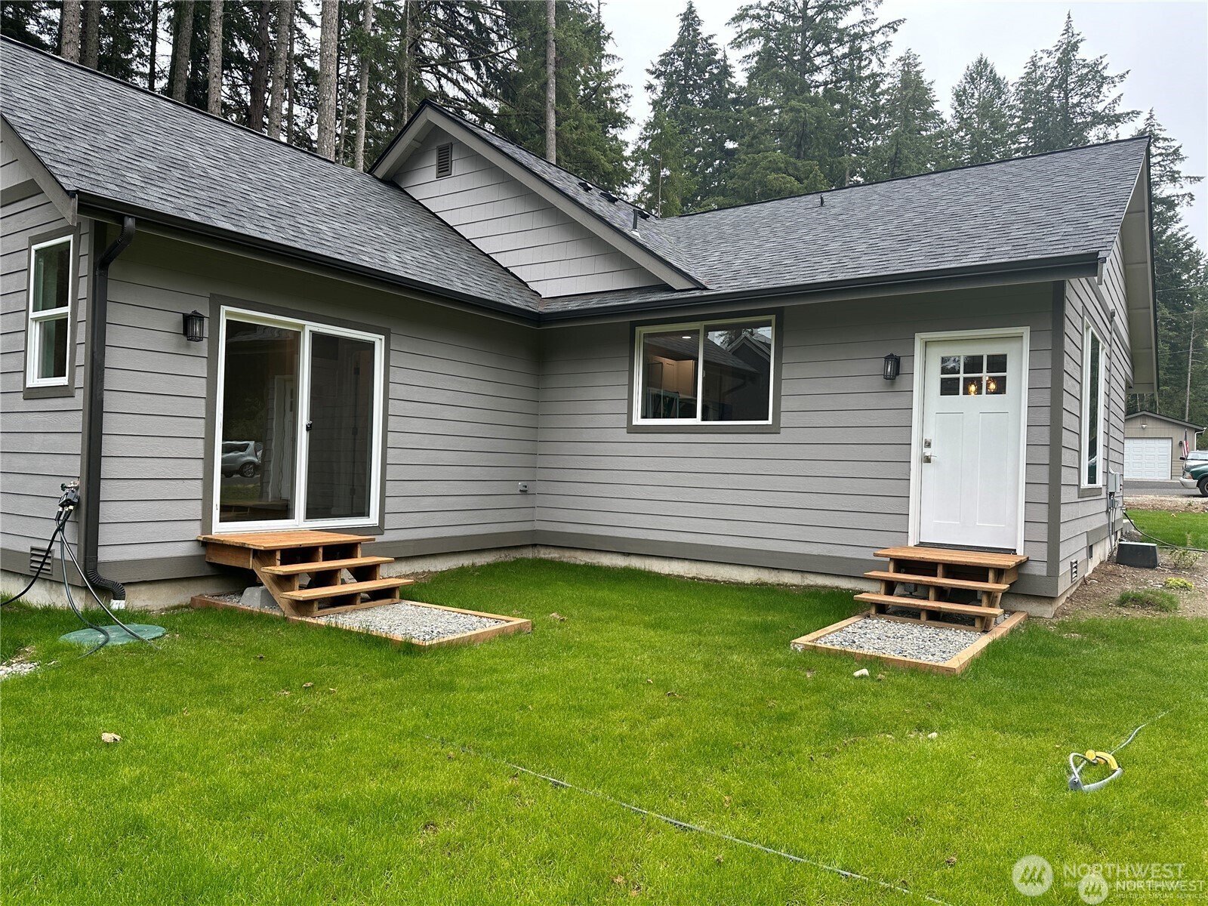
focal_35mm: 24
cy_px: 453
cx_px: 604
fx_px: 838
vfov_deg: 56.8
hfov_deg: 71.6
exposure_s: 1/369
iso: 80
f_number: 1.78
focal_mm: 6.86
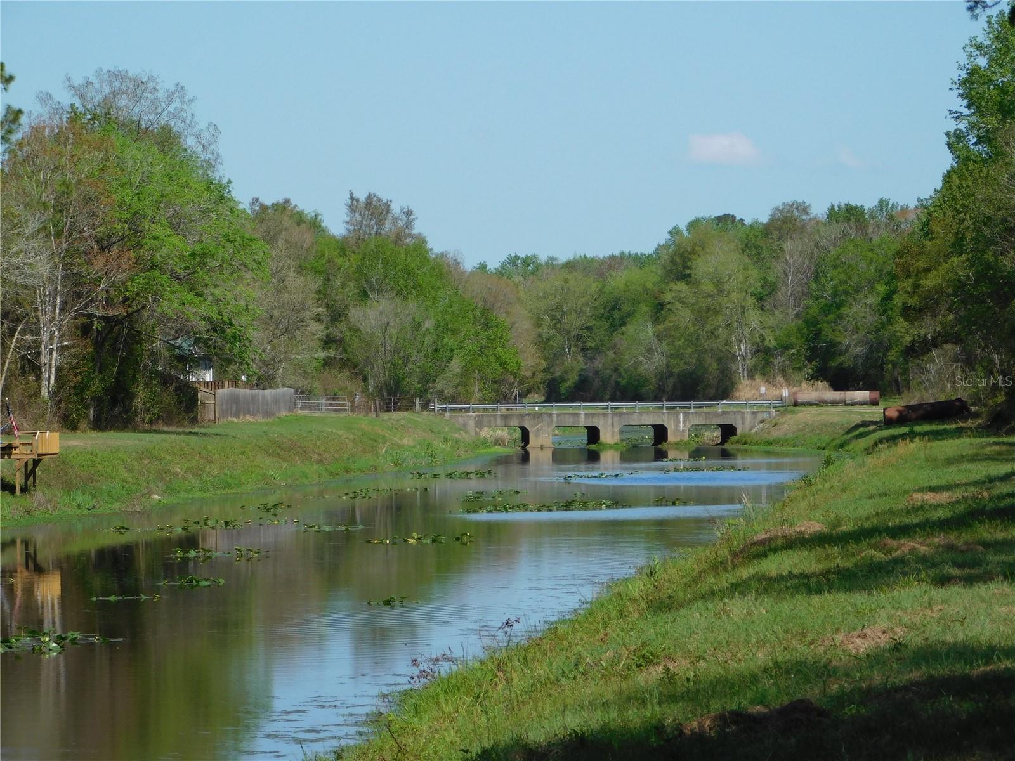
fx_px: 5395
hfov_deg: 10.7
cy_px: 380
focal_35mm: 184
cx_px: 508
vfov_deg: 8.1
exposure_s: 1/800
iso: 125
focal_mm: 32.7
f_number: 5.4
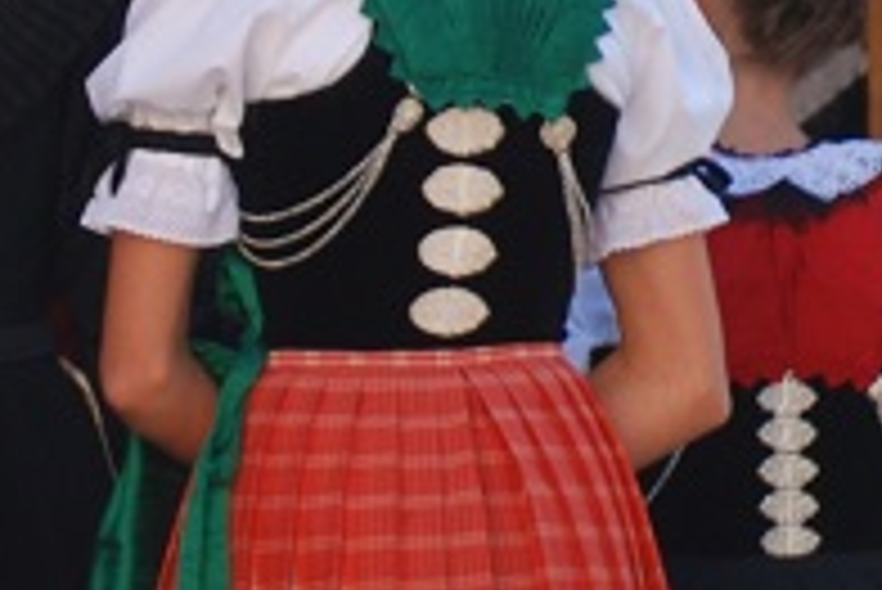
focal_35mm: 429
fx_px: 10518
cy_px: 331
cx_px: -774
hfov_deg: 4.7
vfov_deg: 3.2
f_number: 5.3
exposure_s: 1/80
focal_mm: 70
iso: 100
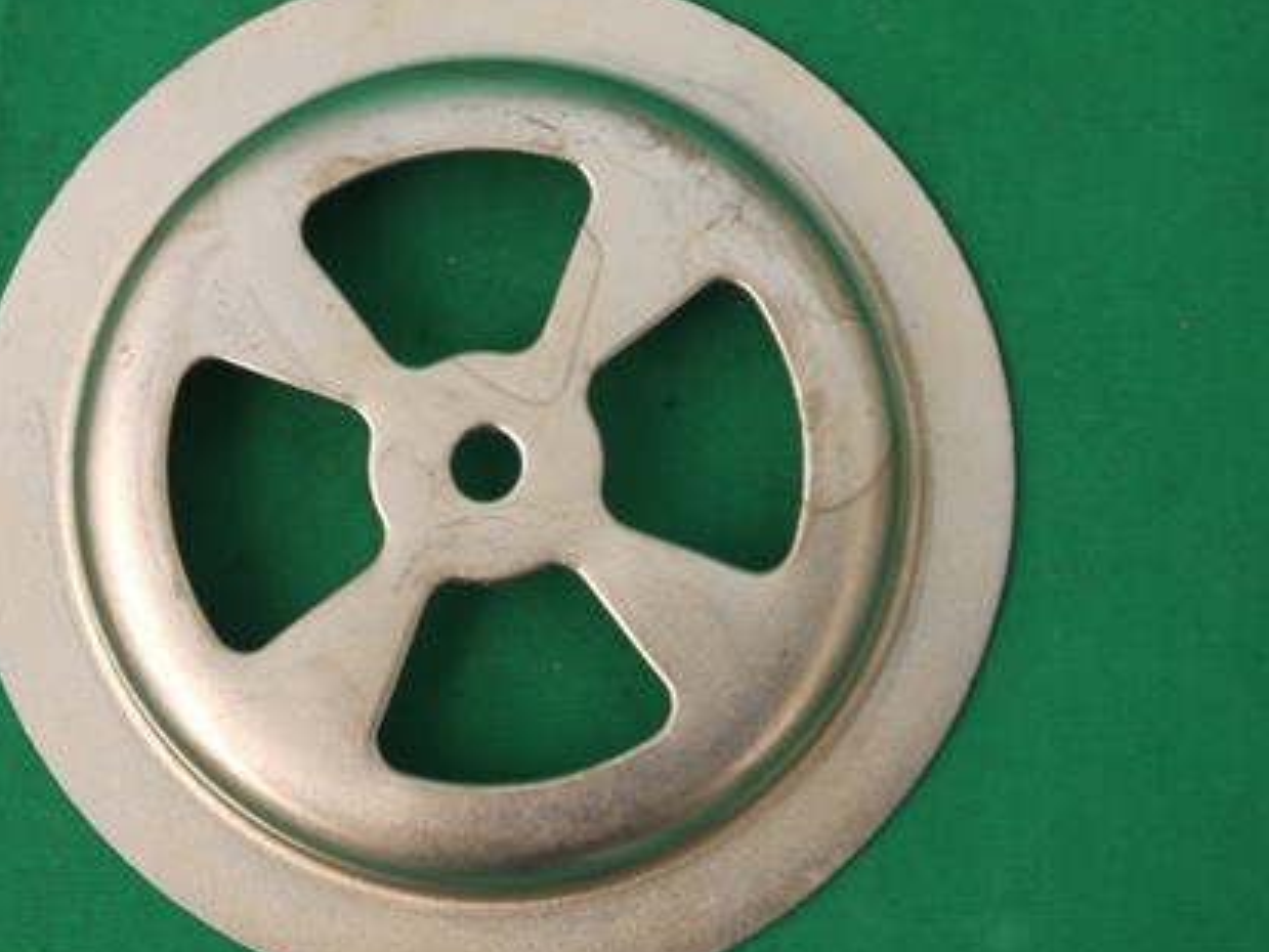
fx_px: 4584
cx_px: 476
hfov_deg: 15.7
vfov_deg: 11.9
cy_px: 467
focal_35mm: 125
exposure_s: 1/50
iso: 400
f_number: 5.2
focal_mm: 34
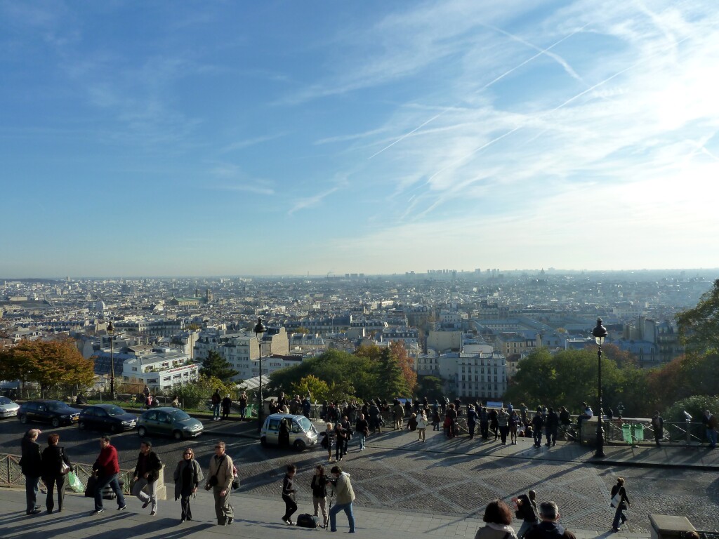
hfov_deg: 69.4
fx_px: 519
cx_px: 360
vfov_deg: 54.9
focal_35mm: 25
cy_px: 270
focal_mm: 4.1
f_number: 5
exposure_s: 1/500
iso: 125
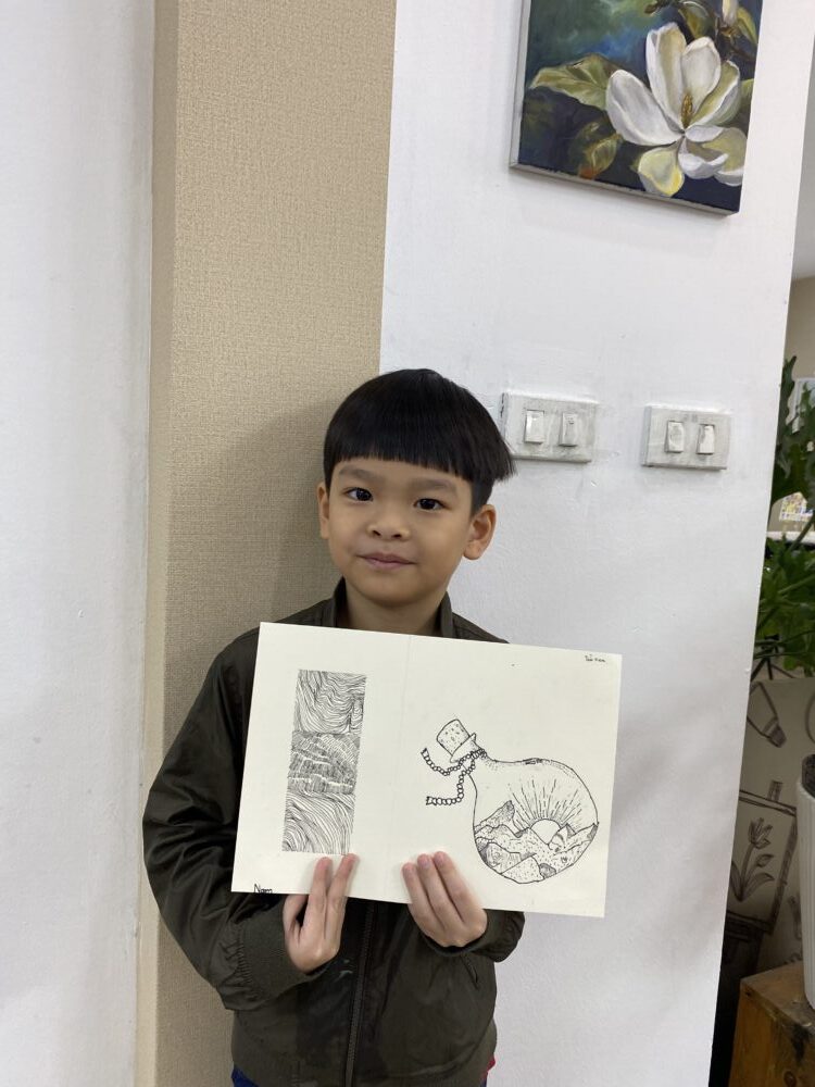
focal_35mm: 26
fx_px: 816
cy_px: 544
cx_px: 408
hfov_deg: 53.1
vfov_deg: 67.3
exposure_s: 1/100
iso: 80
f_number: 1.8
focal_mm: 4.25
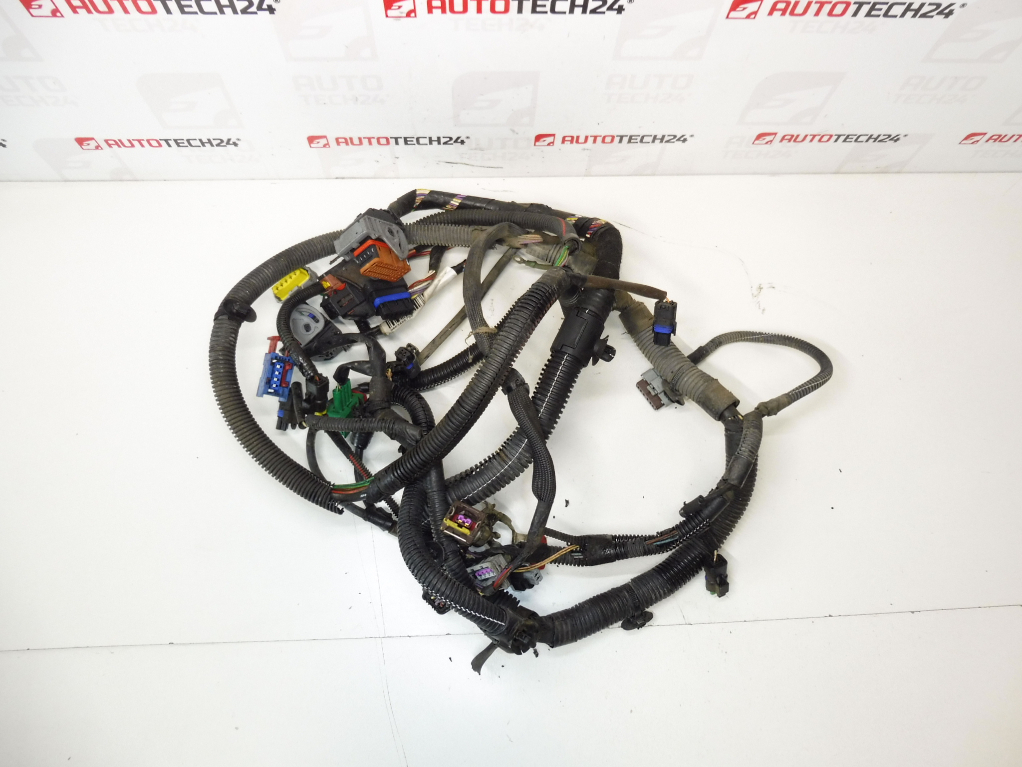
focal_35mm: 24
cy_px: 384
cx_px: 511
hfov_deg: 71.6
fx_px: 709
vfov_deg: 56.8
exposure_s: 1/60
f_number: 3.5
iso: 200
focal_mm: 4.3
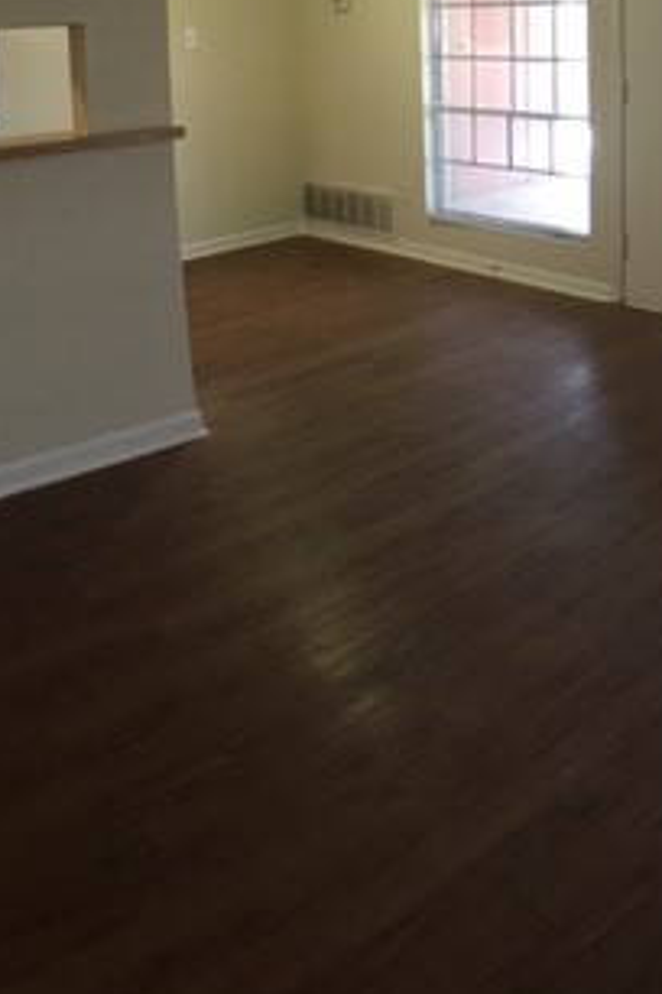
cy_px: 156
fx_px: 1738
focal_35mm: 63
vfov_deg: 30.8
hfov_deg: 21.4
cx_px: 503
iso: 125
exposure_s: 1/30
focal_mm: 4.15
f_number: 2.2
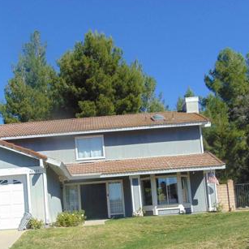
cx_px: 86
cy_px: 189
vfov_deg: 35.9
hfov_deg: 36.5
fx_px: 374
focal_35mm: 46
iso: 80
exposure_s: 1/250
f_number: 7.7
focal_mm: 4.5
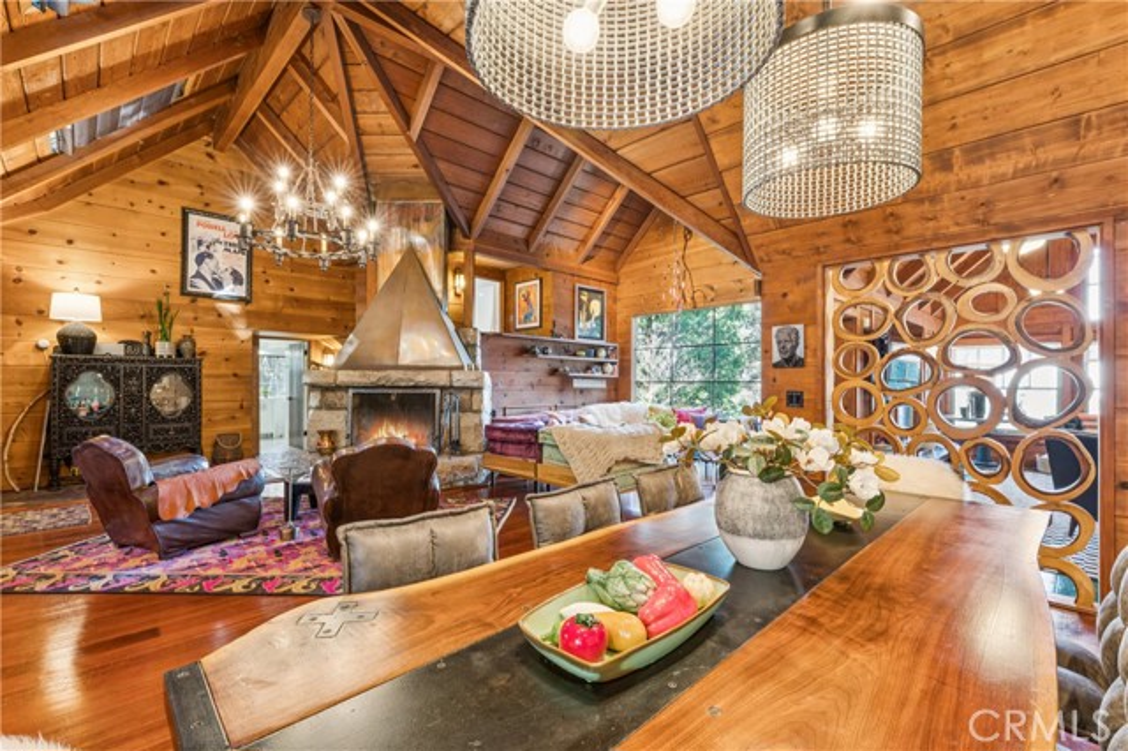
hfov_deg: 96.4
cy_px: 376
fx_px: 504
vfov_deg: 73.3
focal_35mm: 16
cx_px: 564
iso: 100
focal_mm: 16.1
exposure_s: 2.5
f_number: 13
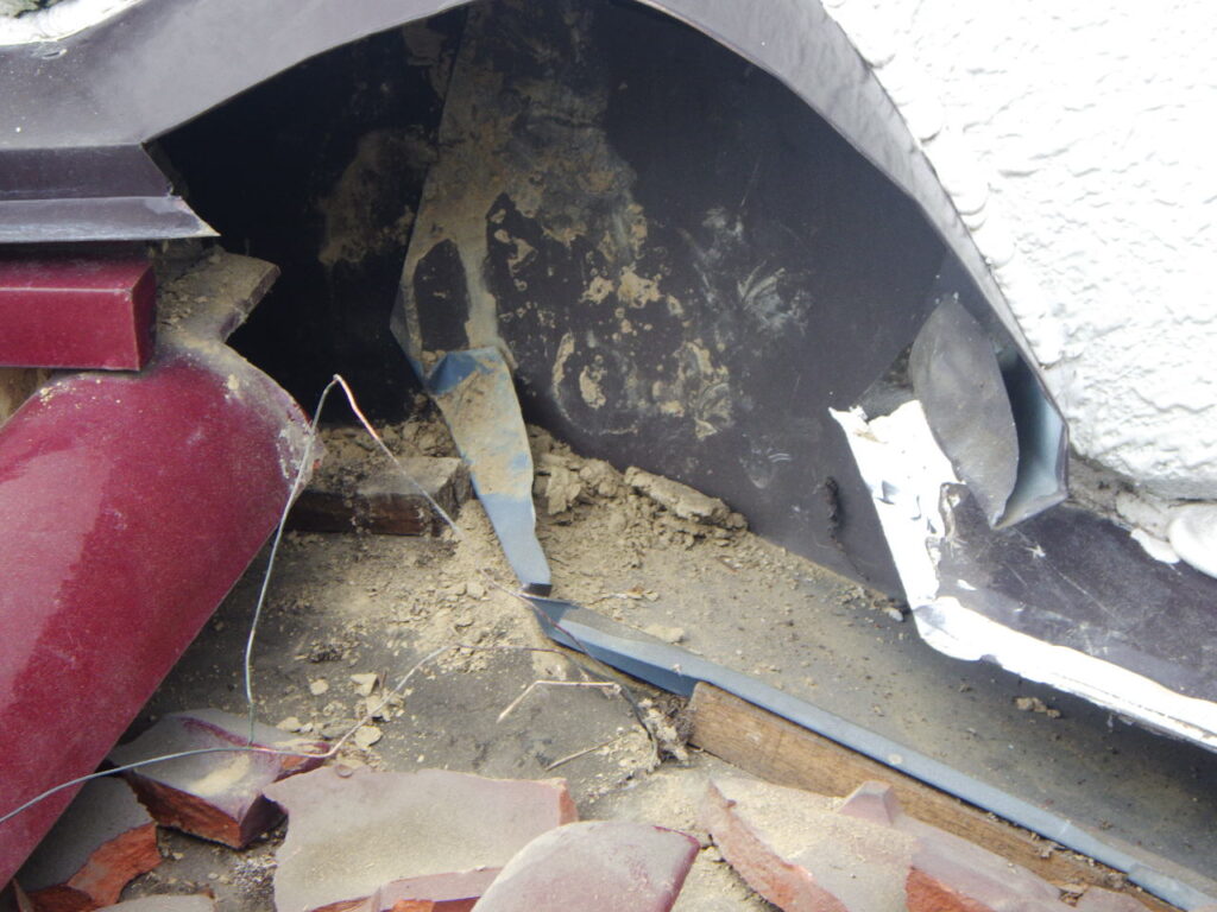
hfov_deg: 17.1
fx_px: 4043
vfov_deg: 12.9
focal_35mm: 115
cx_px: 608
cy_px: 456
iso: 125
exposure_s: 1/125
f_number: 5.2
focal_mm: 20.6
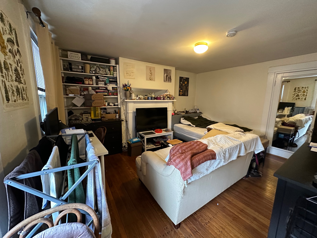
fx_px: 128
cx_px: 158
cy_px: 119
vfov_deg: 85.7
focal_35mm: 14
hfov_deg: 102.1
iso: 800
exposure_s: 1/60
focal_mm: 2.22
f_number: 2.2
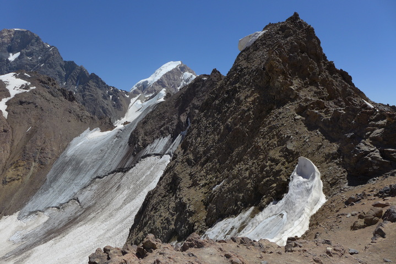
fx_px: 264
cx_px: 198
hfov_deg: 73.7
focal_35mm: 24
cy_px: 132
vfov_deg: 53.2
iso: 80
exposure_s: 1/2000
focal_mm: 4.7
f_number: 3.2
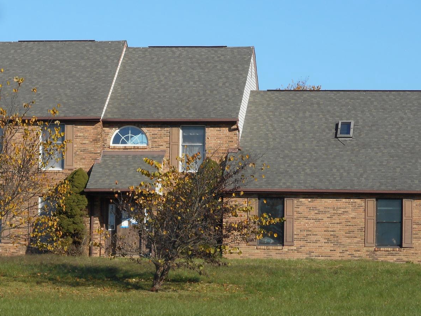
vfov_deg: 8.5
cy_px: 247
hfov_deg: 11.3
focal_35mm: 175
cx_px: 121
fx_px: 2129
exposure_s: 1/320
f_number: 5.8
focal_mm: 18.2
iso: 80
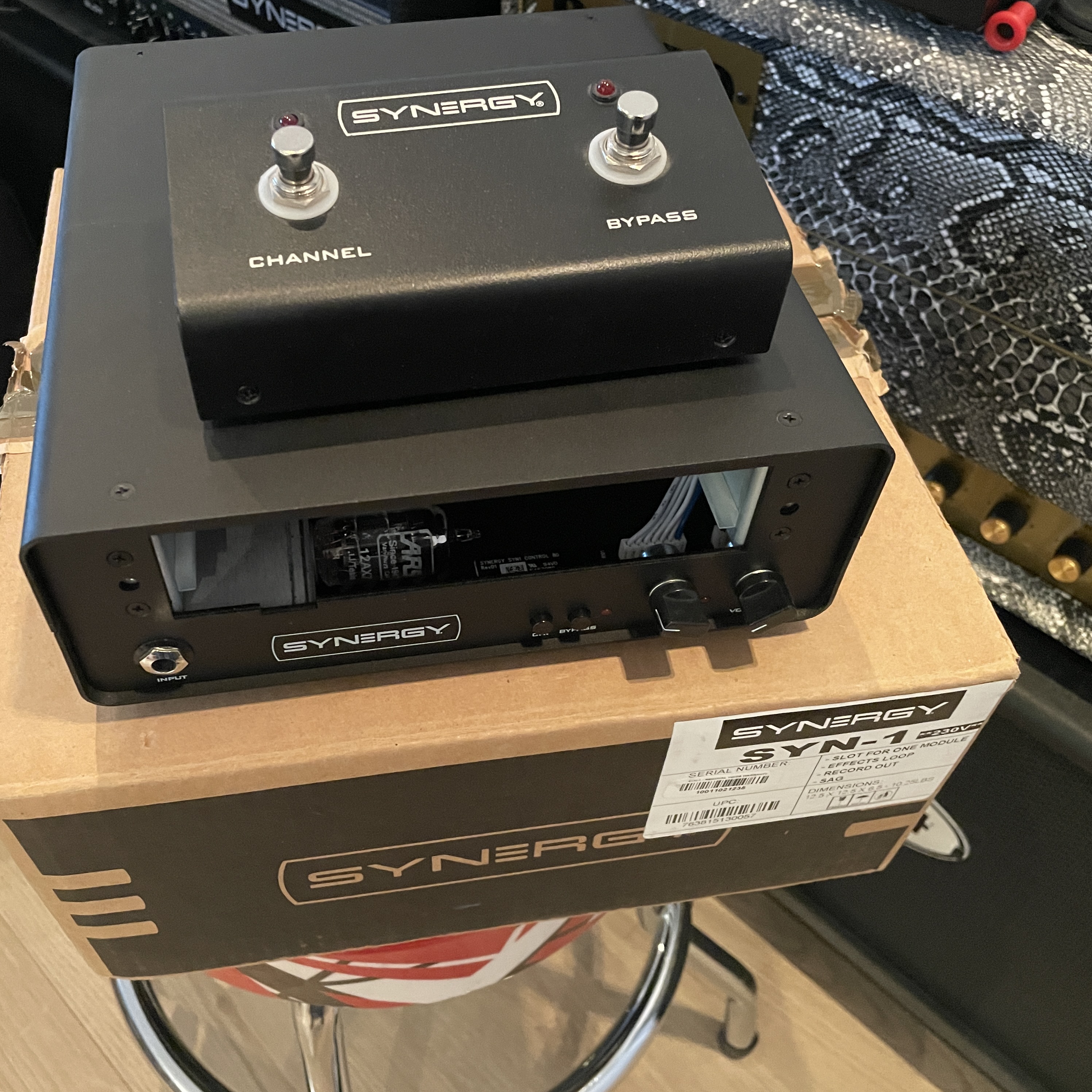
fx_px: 1106
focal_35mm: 31
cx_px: 438
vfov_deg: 52.5
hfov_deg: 52.2
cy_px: 549
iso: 640
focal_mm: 4.2
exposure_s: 1/25
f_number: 1.6
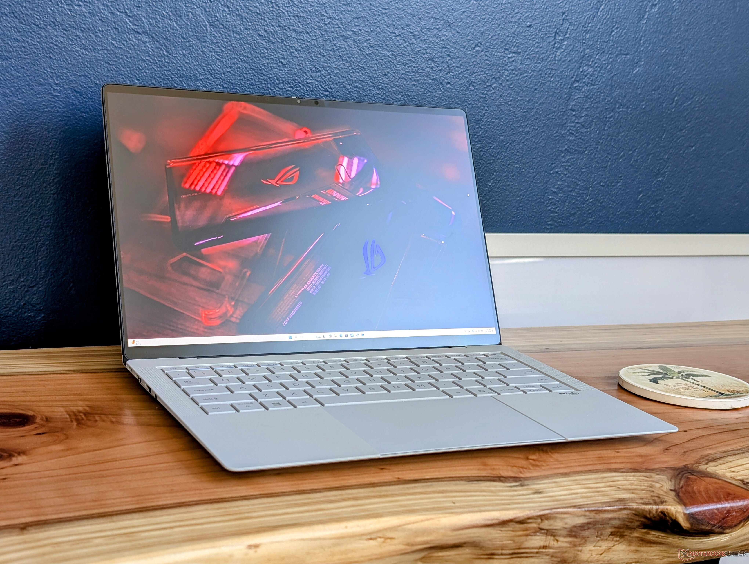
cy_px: 282
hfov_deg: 38.9
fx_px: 1062
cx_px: 374
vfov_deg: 29.7
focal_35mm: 49
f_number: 1.68
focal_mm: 6.9
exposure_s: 1/30
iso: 27
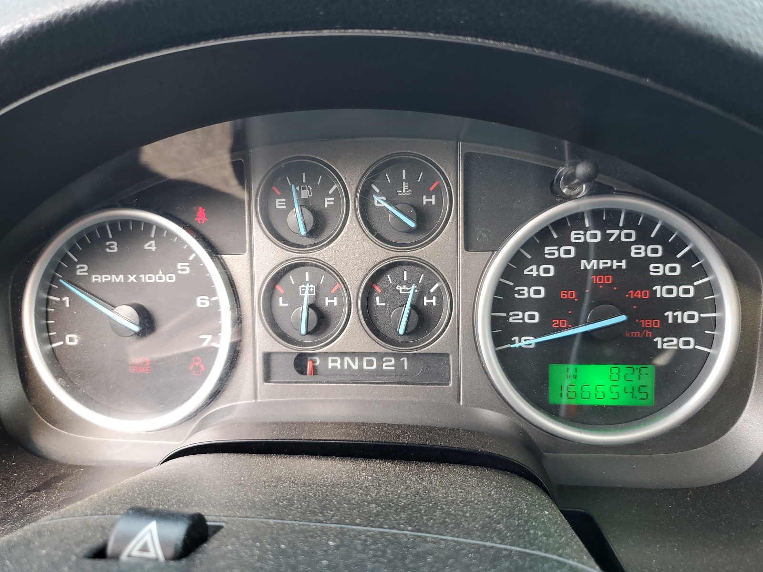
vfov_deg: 53.1
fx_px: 573
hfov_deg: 67.3
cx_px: 382
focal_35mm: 26
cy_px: 286
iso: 58
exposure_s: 1/60.2
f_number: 1.5
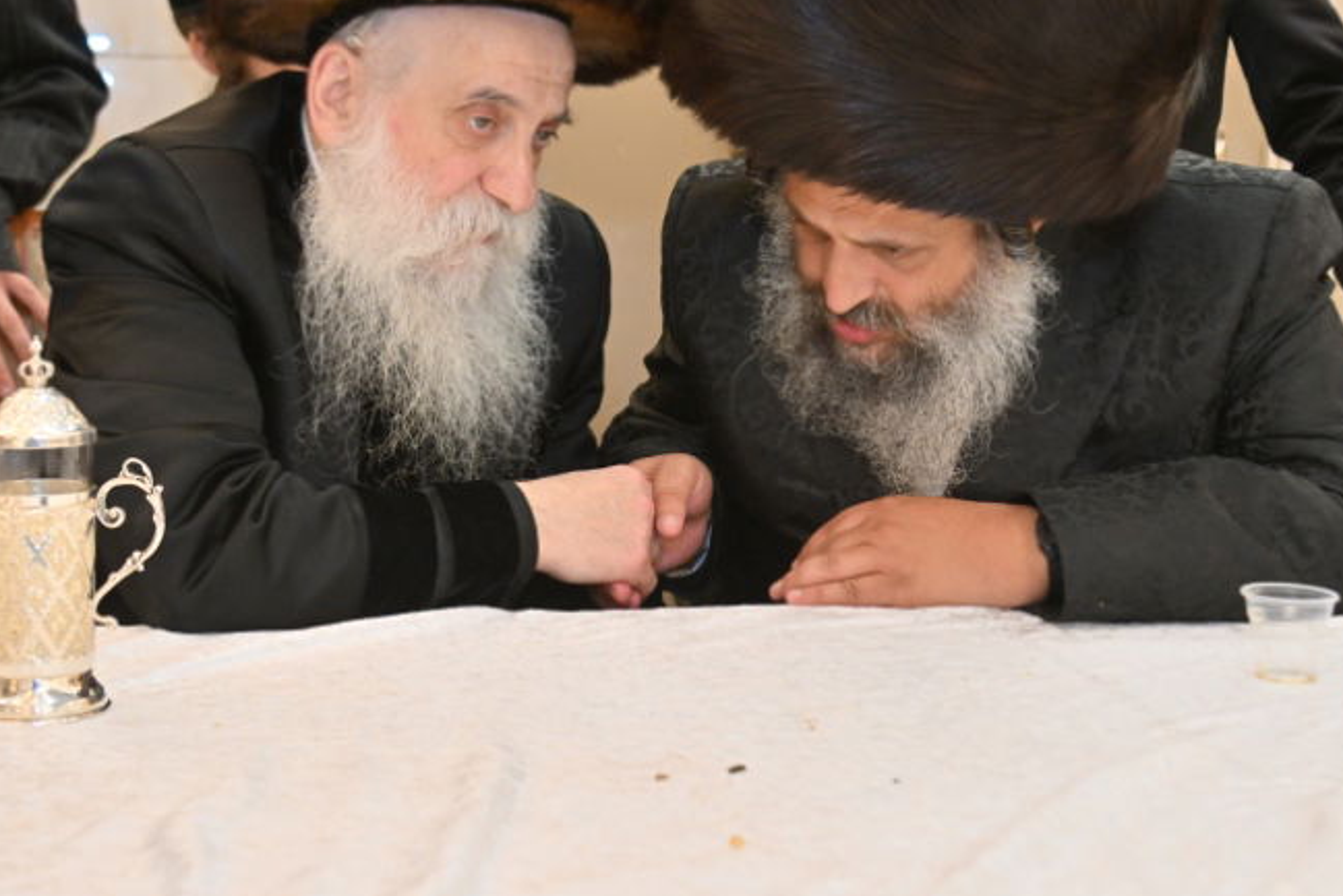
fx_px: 2239
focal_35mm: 60
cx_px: 679
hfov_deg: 33.4
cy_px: 342
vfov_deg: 22.6
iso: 800
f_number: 4
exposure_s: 1/200
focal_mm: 38
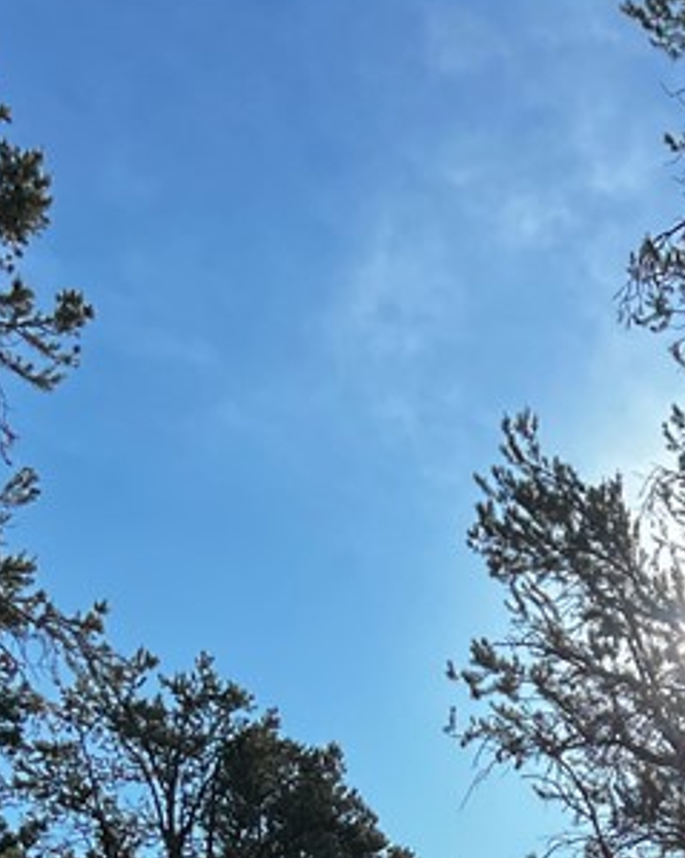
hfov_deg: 17.3
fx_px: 2206
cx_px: 653
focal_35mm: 87
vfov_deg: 18.4
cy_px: 1429
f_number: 1.5
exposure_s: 1/1901
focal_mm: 5.7
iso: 50
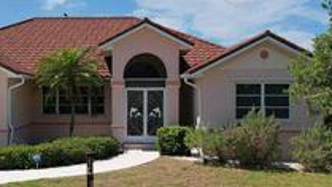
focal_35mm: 55
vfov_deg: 21.9
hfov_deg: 37.2
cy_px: 109
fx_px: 485
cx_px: 100
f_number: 2.8
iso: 130
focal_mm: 8.38
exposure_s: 1/4000
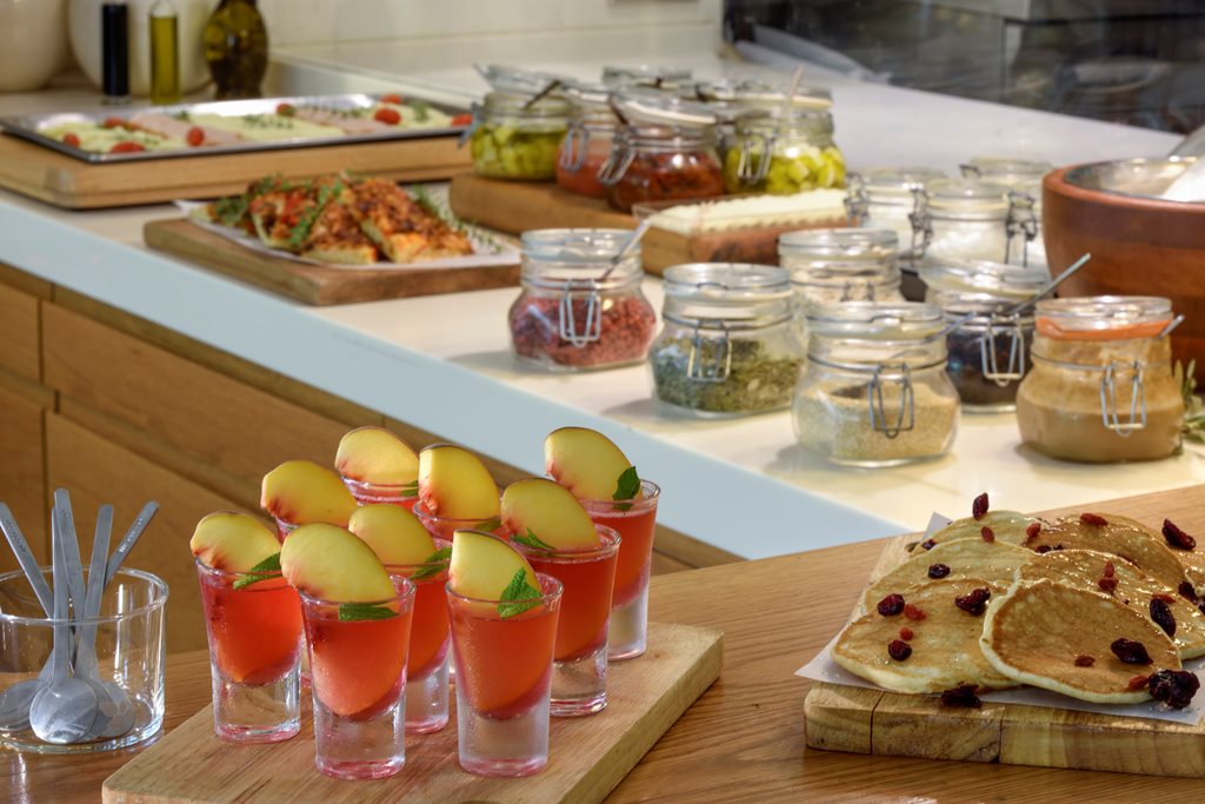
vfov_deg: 16.6
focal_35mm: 82
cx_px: 602
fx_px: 2762
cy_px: 402
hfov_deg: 24.6
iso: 100
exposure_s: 2
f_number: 16
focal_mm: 55
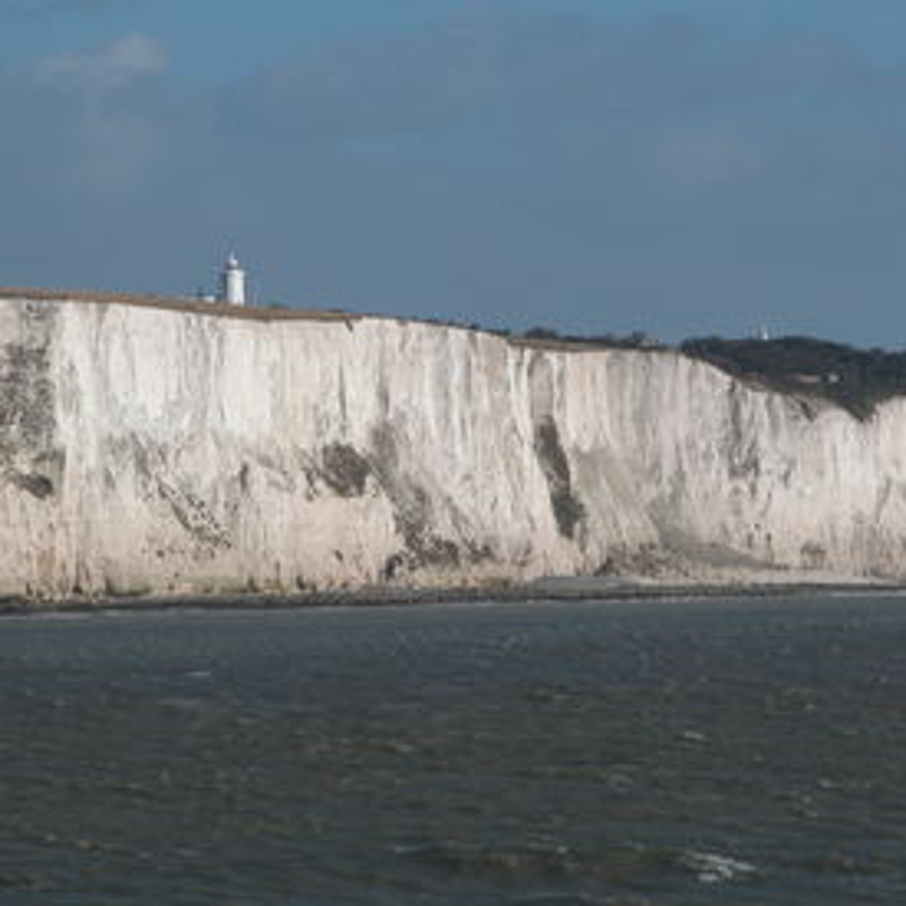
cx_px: 580
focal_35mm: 283
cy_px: 438
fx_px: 8380
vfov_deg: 6.2
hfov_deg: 6.2
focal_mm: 56.7
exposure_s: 1/573
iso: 100
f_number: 7.3
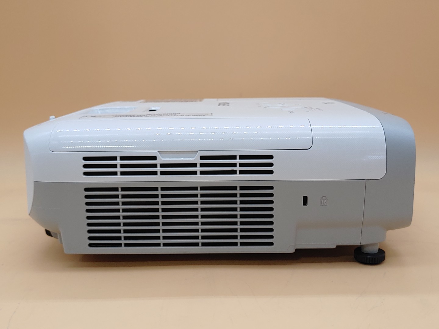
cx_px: 220
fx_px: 520
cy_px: 164
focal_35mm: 41
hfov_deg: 45.8
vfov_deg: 35.1
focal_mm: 4.36
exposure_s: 1/131
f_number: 1.8
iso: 50
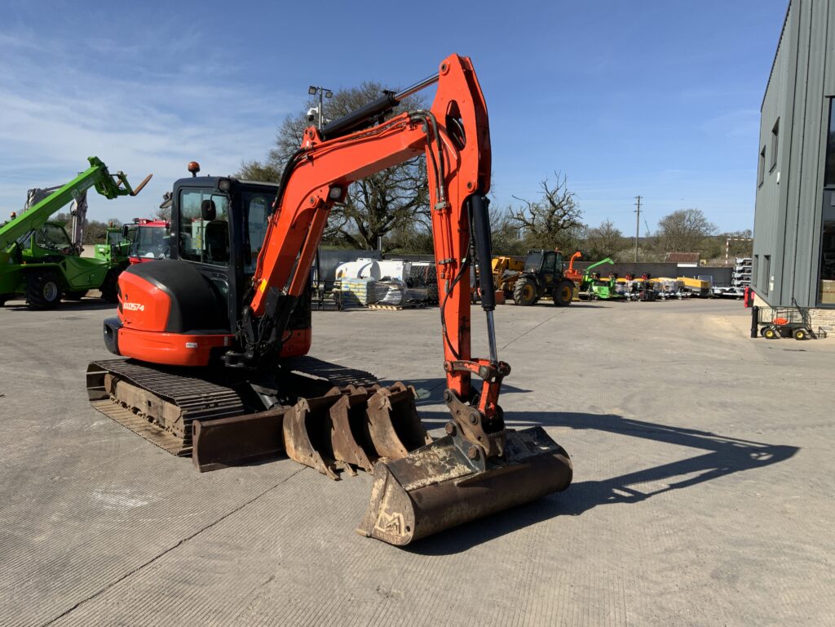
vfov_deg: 48.2
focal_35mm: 29
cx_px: 418
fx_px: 700
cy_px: 314
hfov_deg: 61.7
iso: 16
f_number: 1.8
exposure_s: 1/1984
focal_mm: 3
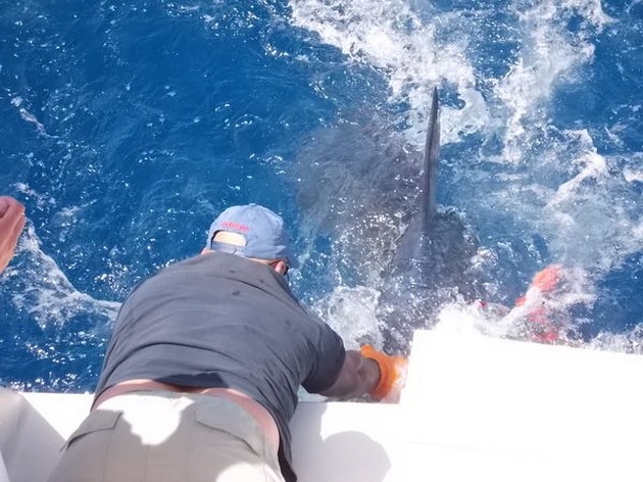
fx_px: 2098
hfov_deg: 17.4
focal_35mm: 113
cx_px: 322
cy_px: 241
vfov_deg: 13.1
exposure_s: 1/500
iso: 320
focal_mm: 16
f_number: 5.8
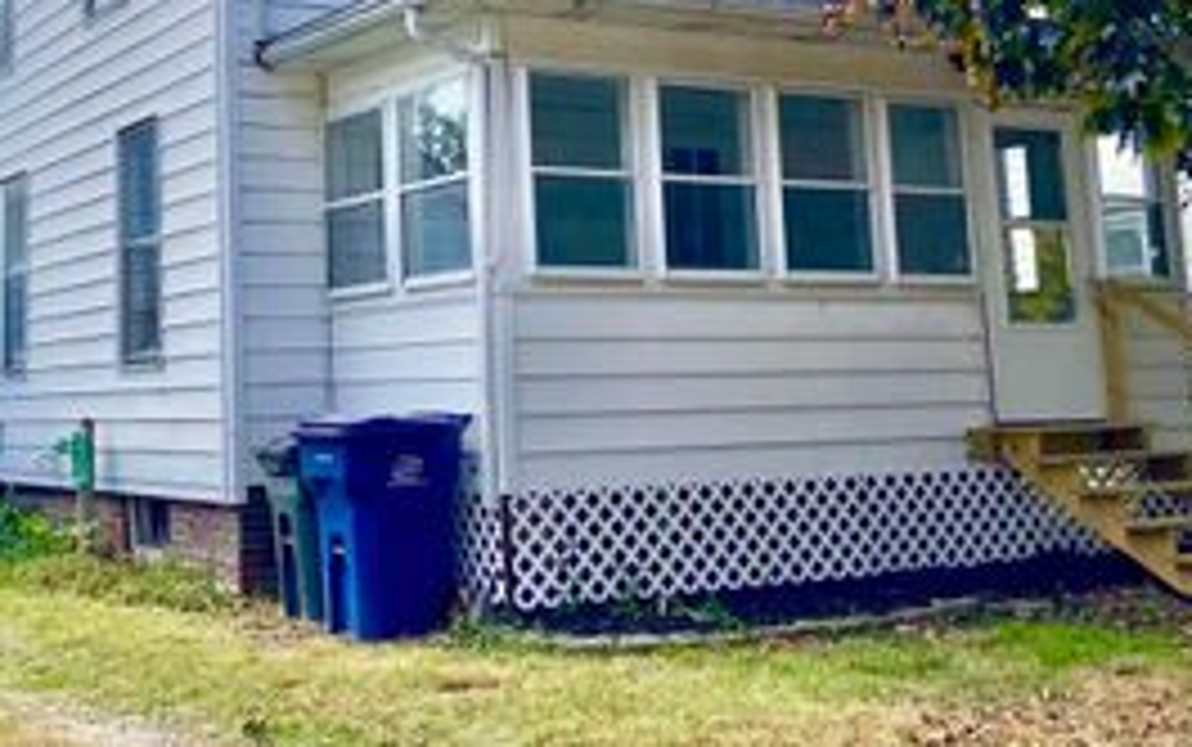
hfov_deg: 38.4
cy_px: 164
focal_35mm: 52
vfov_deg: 24.6
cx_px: 396
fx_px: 1690
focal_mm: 4.25
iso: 32
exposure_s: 1/2688
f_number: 1.8
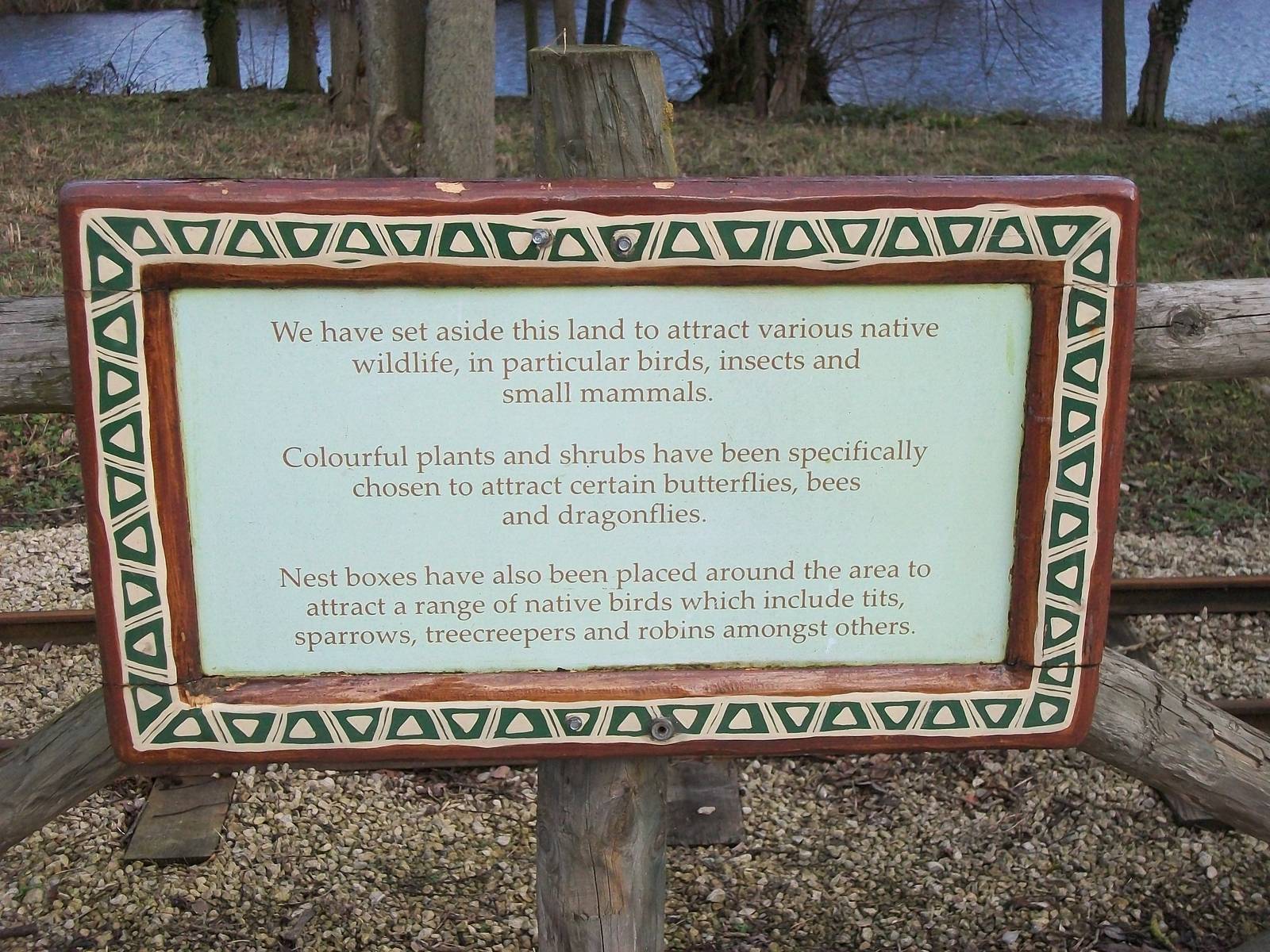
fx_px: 1834
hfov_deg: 38.2
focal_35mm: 50
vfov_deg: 29.1
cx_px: 635
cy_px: 476
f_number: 3.6
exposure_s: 1/500
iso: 255
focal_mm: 8.8
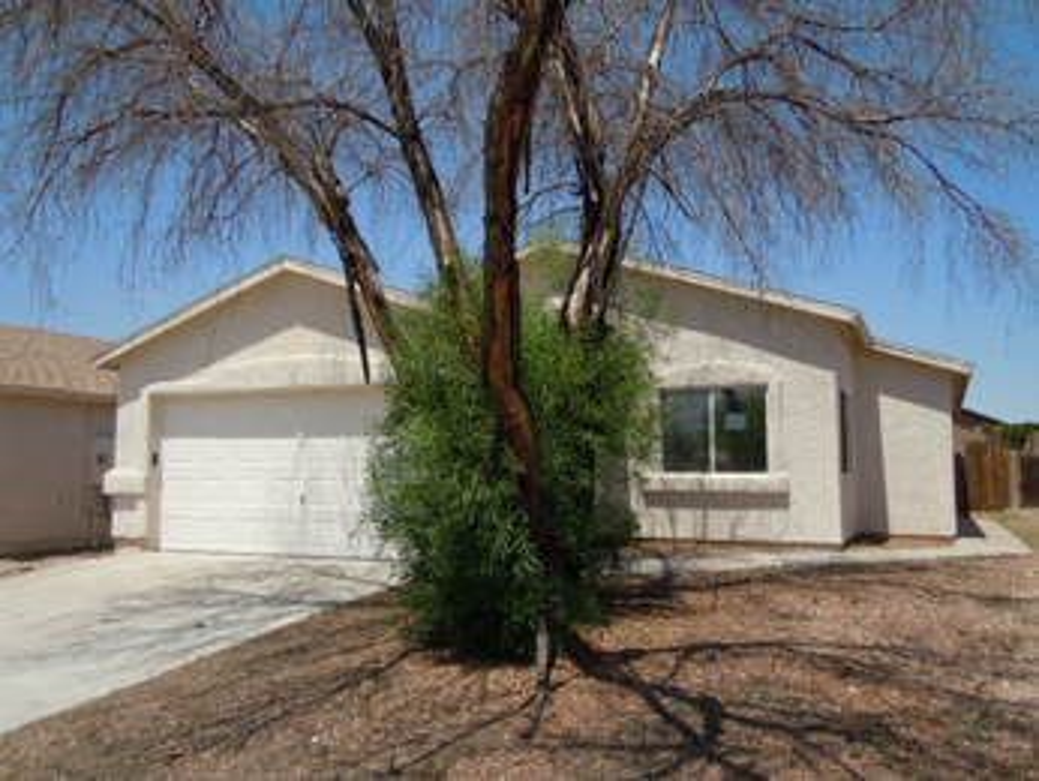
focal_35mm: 30
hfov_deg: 59.9
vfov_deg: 46.8
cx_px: 520
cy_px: 390
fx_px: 901
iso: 100
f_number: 7
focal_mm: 5.4
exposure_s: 1/320
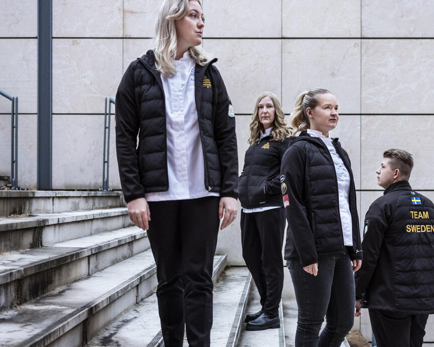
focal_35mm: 54
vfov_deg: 28.1
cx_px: 283
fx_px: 694
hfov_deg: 34.5
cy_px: 198
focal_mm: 45
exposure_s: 1/60
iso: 640
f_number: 2.8
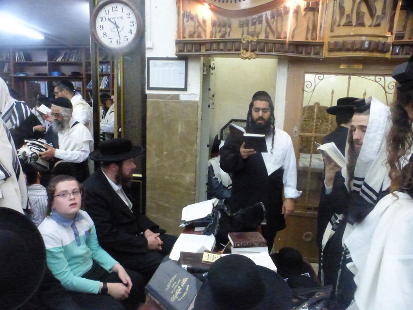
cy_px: 155
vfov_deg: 56.8
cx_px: 206
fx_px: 286
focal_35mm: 24
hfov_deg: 71.6
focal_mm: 4.3
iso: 3200
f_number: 6.3
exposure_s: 1/60
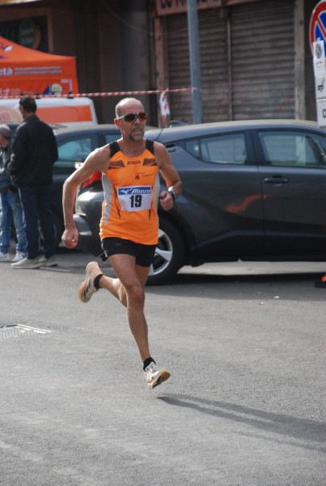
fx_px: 2128
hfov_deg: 8.8
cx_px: 163
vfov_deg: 13.0
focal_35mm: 158
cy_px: 243
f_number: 5.6
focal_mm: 105
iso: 1000
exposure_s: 1/640
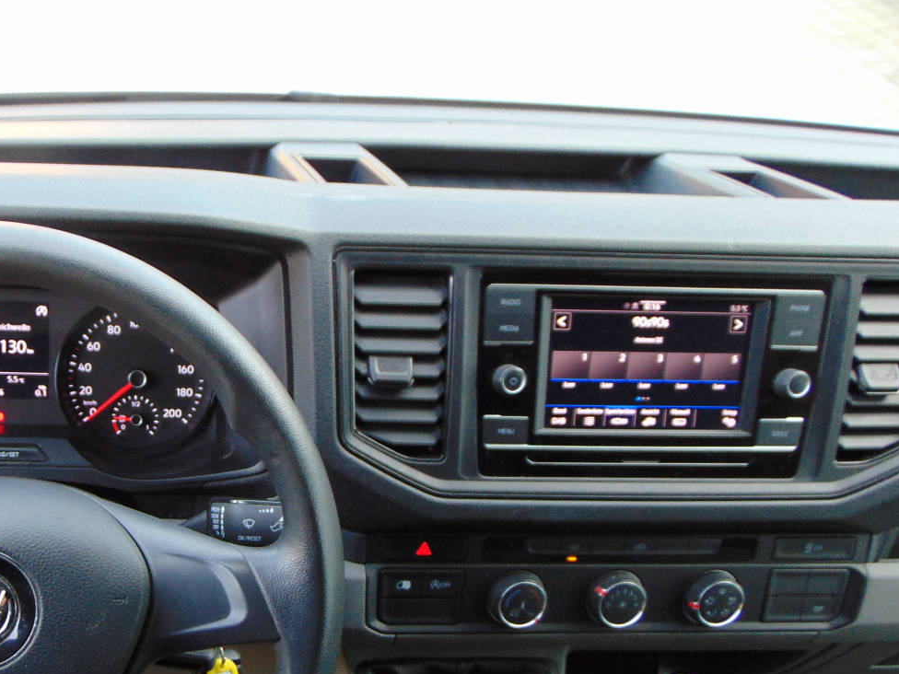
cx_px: 181
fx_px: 1065
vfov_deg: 34.4
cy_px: 510
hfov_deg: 43.6
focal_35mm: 41
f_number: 3
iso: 100
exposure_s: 1/30
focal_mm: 4.5
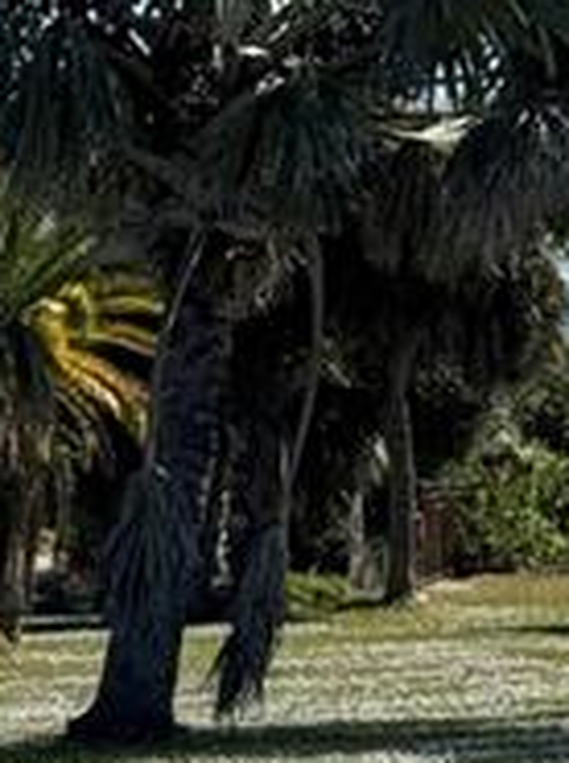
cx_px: -433
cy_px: 1349
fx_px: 6862
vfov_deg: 6.2
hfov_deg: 4.7
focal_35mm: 312
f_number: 1.78
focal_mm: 6.76
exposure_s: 1/5848
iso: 64
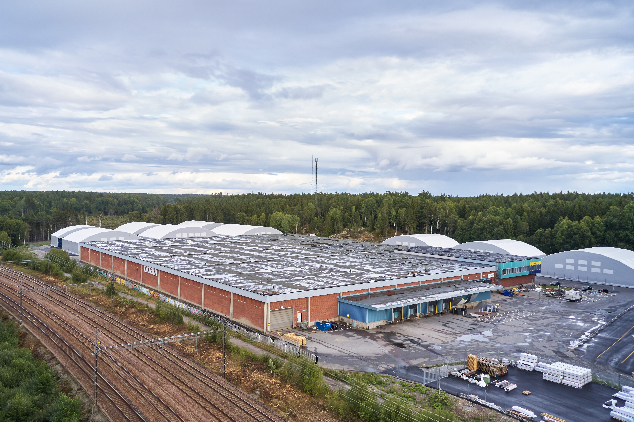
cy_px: 211
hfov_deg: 65.5
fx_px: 493
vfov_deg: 46.4
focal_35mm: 28
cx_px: 317
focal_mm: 10.26
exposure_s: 1/320
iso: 100
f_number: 2.8
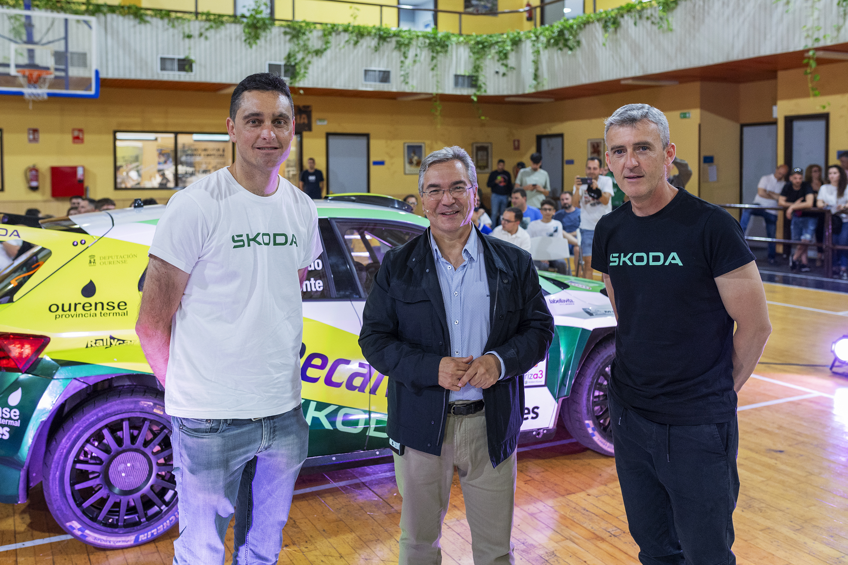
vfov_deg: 37.9
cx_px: 424
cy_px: 282
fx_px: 824
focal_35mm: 35
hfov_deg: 54.4
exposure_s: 1/200
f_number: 4
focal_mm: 35
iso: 2500
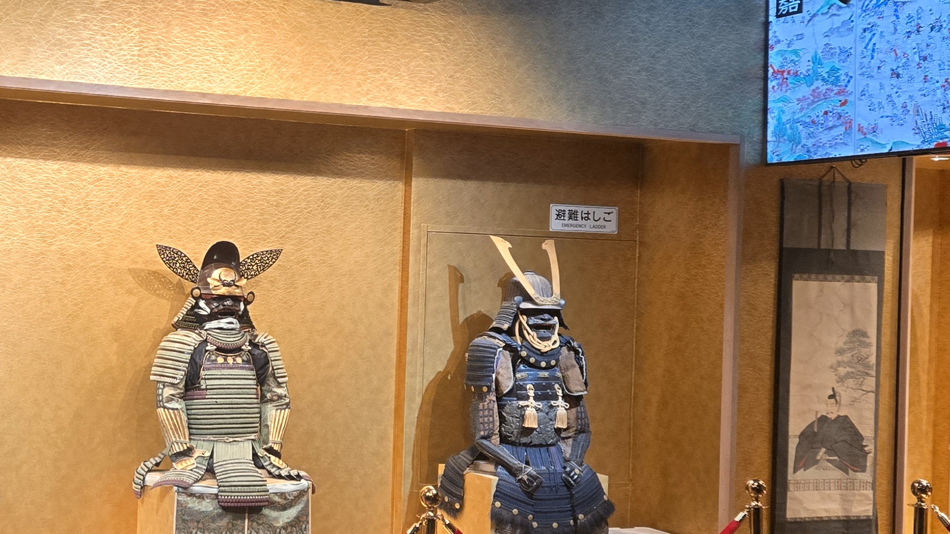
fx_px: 1436
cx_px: 229
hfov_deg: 35.7
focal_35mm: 57
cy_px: 288
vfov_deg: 21.1
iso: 160
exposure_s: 1/100
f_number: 1.8
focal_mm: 5.4
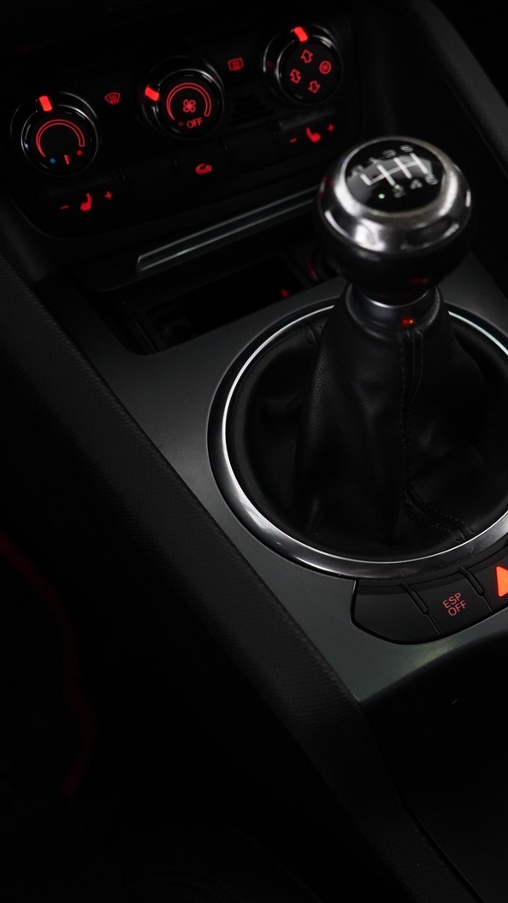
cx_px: 481
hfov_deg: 25.5
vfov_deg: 45.5
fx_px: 1078
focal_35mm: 45
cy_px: 452
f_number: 3.5
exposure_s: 1/60
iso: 4000
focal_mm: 28
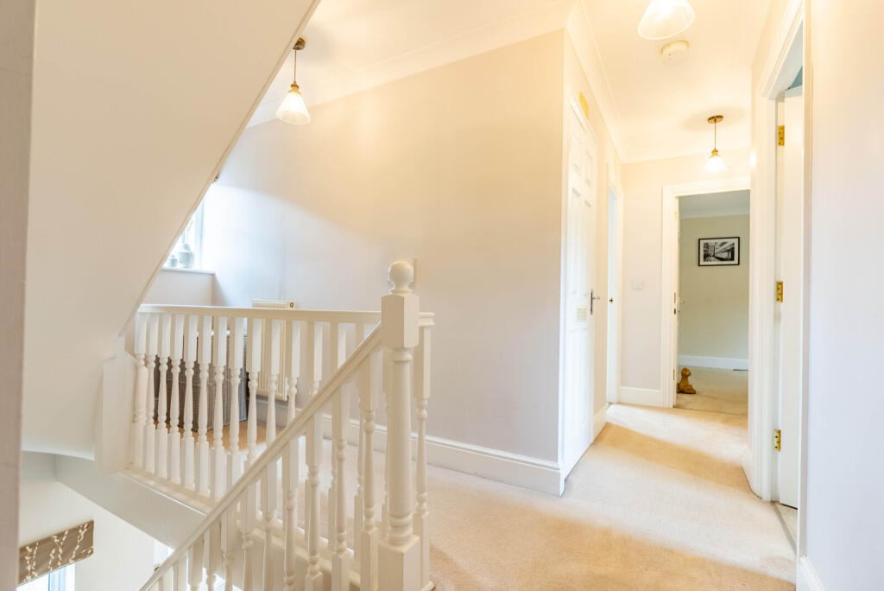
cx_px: 442
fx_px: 393
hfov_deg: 96.7
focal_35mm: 16
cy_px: 296
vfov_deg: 73.8
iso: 800
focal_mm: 16
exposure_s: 1/125
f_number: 7.1
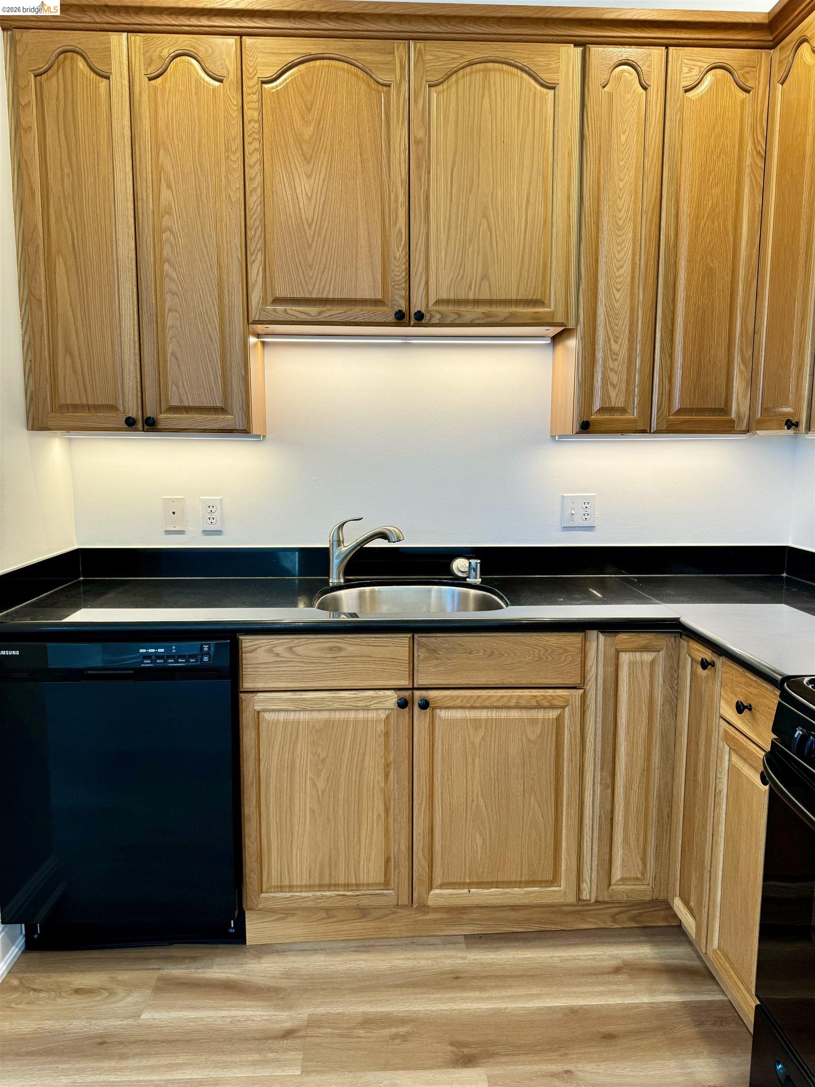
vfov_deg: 71.6
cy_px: 544
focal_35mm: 24
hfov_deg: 56.8
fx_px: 753
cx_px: 408
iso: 100
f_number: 1.78
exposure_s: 1/120
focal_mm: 6.76
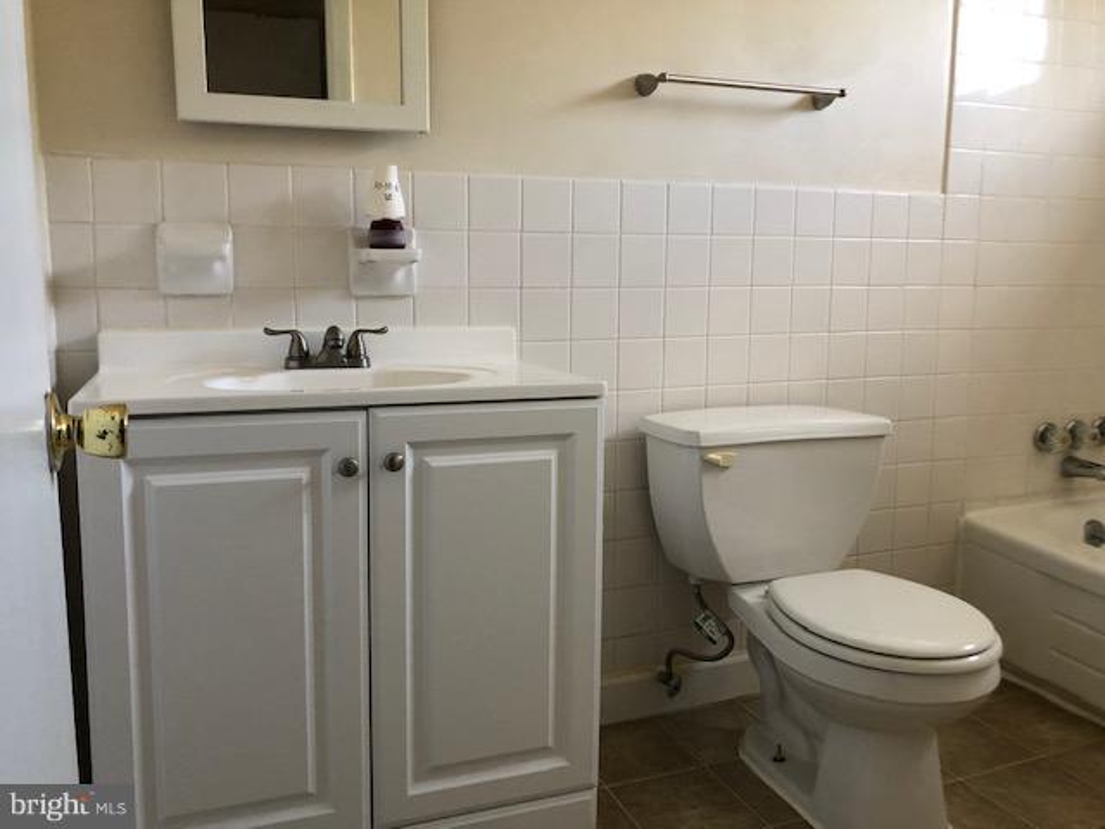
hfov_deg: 63.4
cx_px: 552
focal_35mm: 28
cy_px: 414
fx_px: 894
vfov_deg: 49.7
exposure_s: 1/17
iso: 40
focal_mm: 3.99
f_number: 1.8
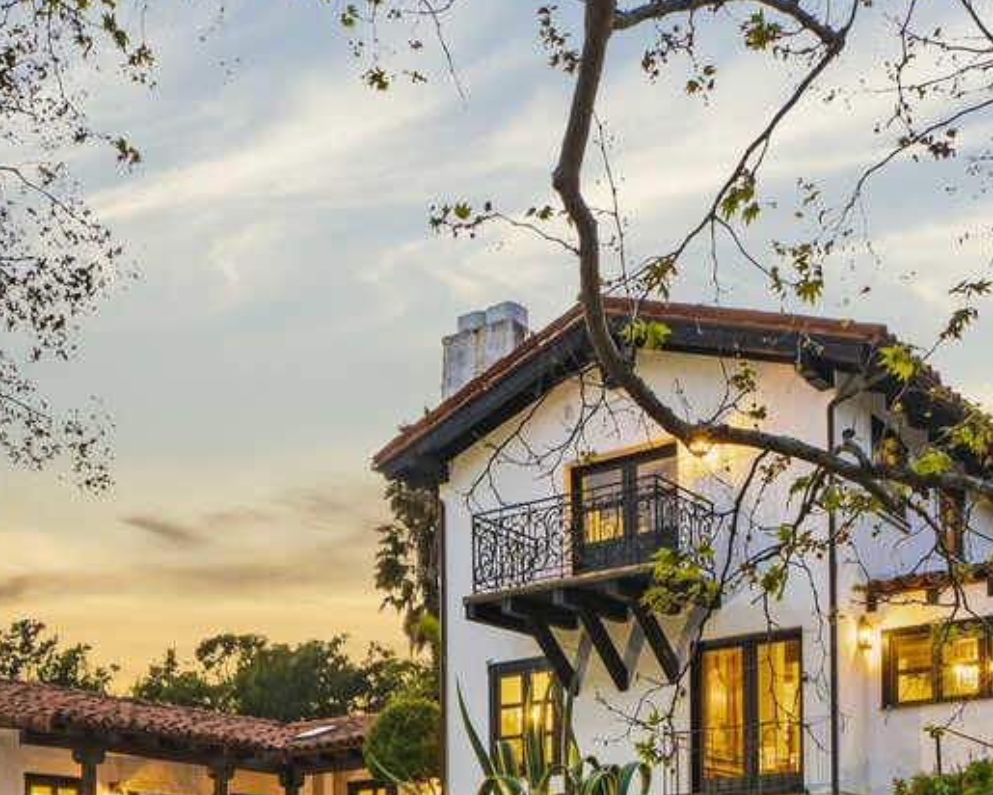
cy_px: 966
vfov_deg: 30.1
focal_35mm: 42
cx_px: 594
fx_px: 1234
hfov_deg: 43.6
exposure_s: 1/125
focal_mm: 12
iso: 500
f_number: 8
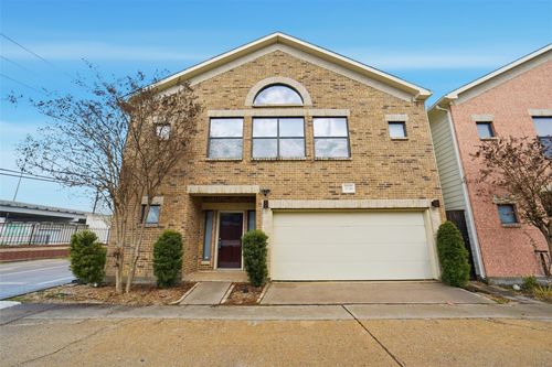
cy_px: 184
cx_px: 276
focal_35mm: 14
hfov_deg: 104.3
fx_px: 215
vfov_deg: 81.2
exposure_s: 1/4000
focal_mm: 14
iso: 500
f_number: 11
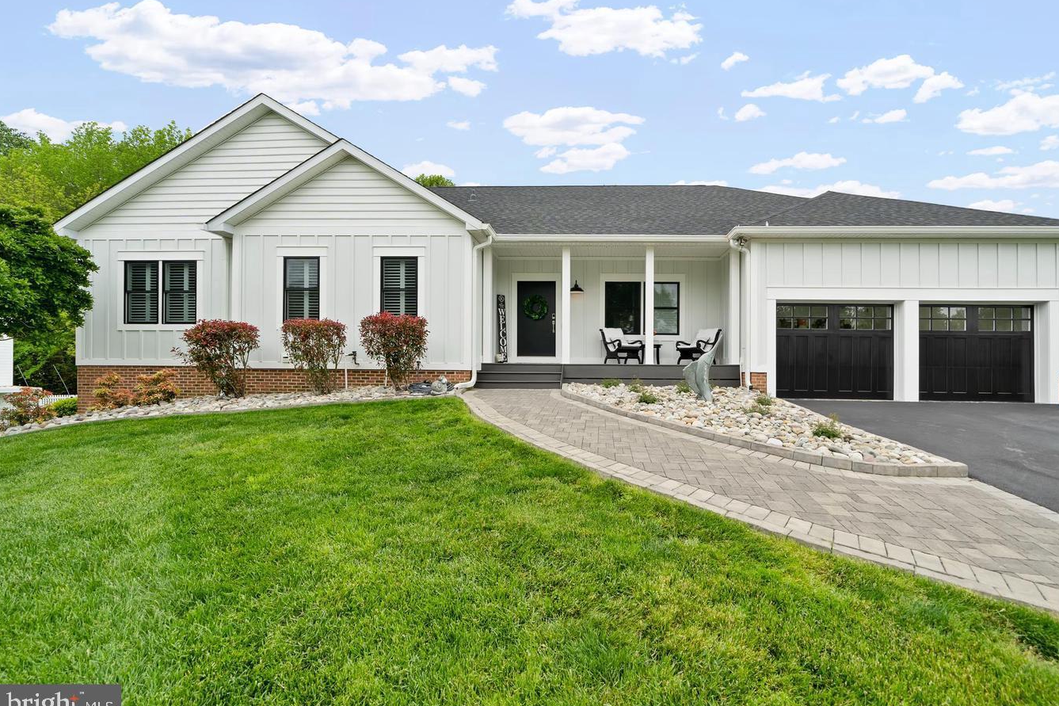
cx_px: 568
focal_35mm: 14
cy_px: 345
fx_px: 412
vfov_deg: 81.2
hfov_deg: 104.1
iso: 250
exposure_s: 1/200
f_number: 8
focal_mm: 13
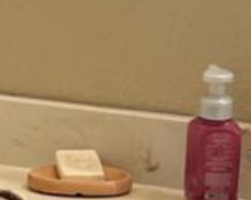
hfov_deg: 8.1
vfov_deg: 6.6
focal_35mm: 234
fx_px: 1736
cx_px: -147
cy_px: 122
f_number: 1.5
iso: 64
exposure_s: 1/60
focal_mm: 5.7
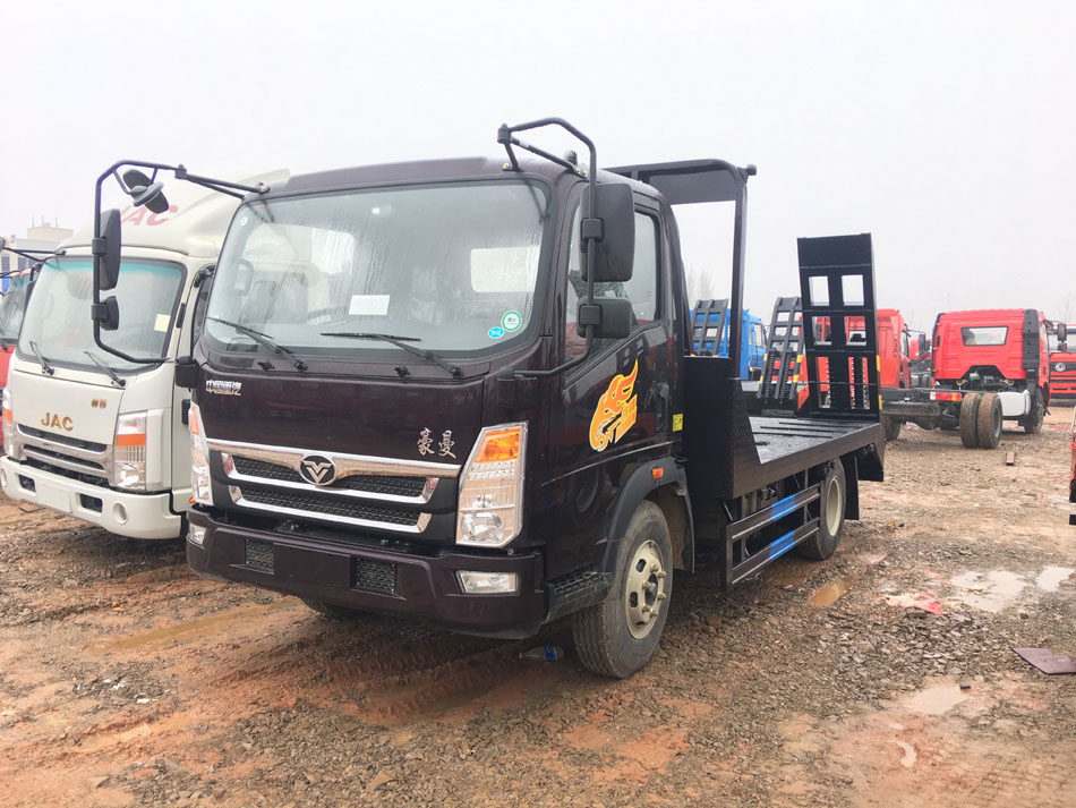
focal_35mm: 29
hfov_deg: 61.6
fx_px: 902
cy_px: 404
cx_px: 538
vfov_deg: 48.2
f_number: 2.2
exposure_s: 1/100
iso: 32
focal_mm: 4.15
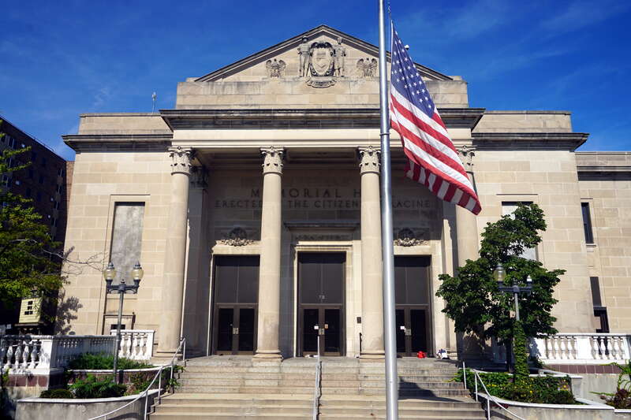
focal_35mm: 30
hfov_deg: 61.9
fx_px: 526
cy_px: 210
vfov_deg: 43.6
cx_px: 316
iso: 100
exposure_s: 1/200
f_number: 11
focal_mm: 20
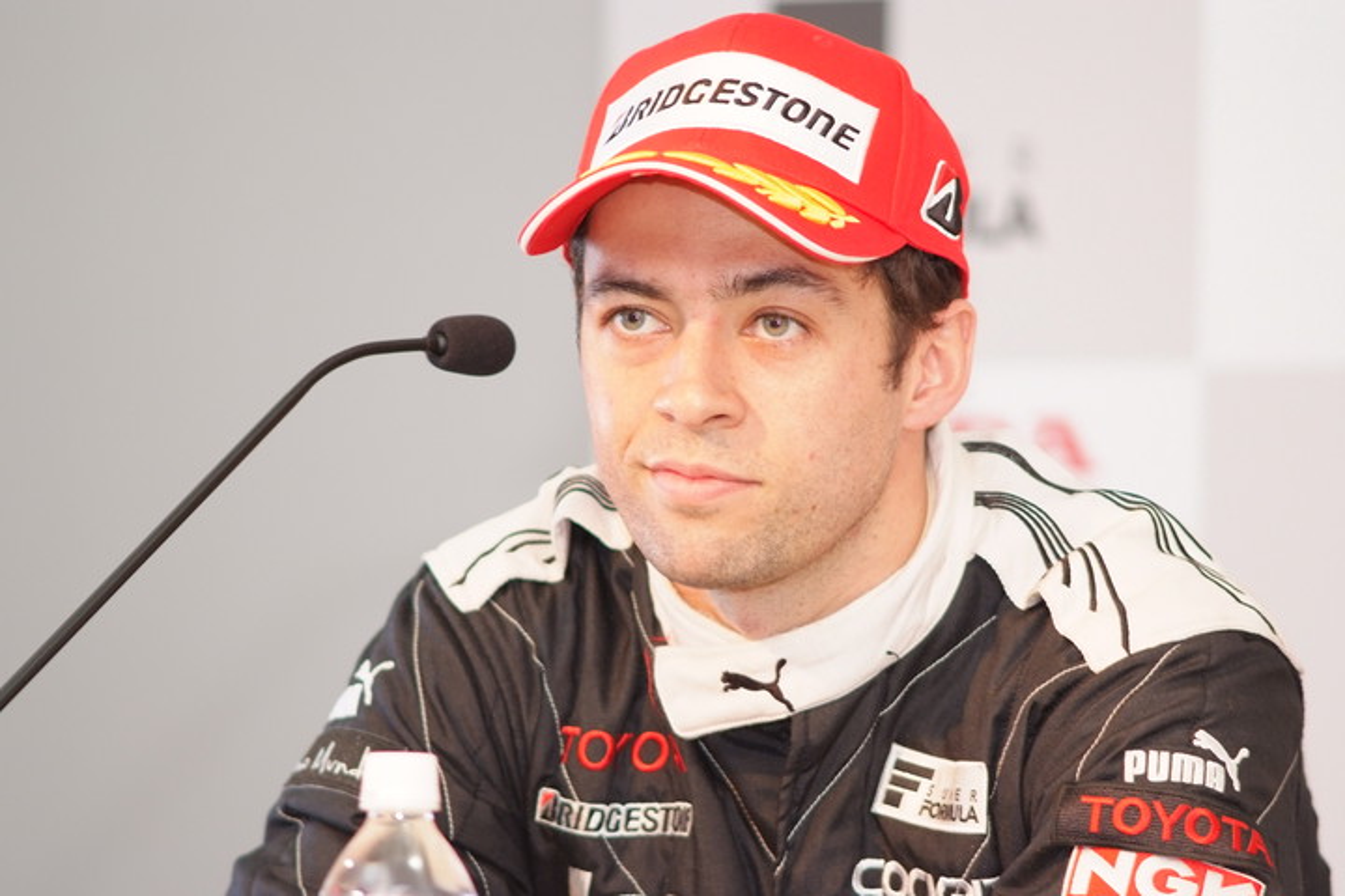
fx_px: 10087
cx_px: 672
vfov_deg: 5.1
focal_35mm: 270
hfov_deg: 7.6
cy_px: 448
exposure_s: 1/125
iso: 800
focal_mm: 180
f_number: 2.8
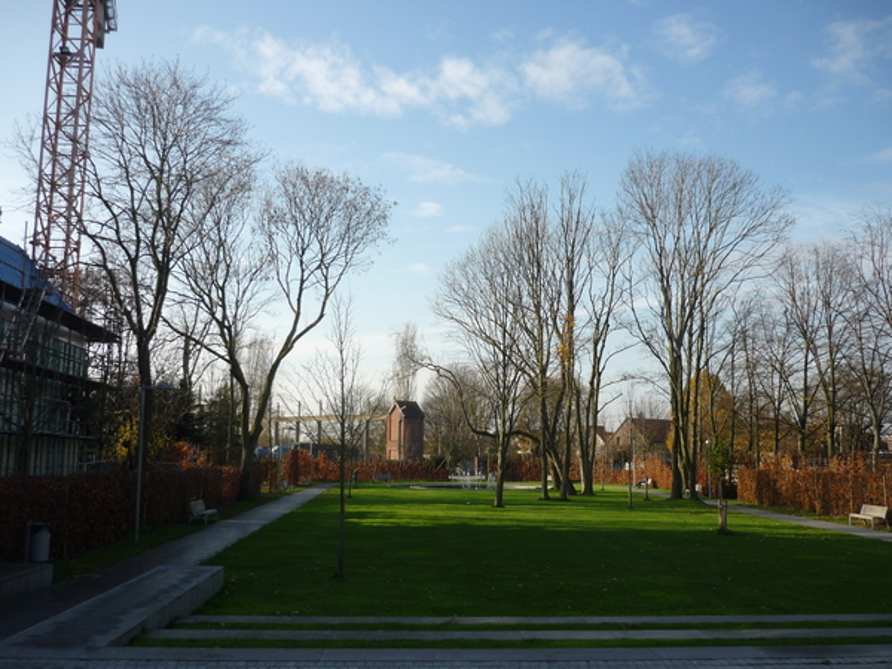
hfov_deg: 55.4
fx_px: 850
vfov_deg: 42.9
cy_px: 334
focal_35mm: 33
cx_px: 446
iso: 100
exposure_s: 1/800
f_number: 2.8
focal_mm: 5.5
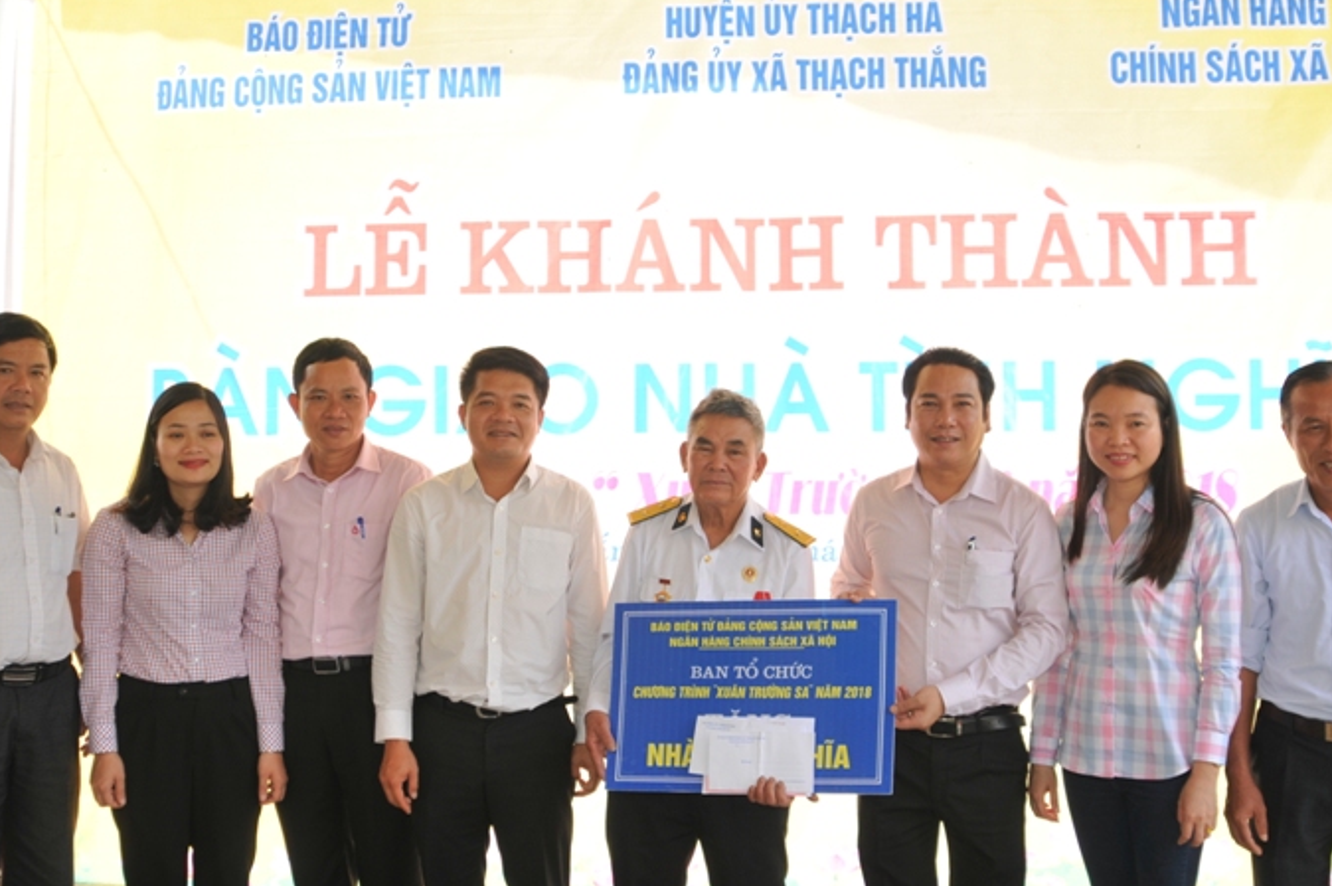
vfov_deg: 32.6
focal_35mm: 41
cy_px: 411
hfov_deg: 47.4
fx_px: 1515
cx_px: 654
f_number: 3.5
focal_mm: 24
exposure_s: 1/250
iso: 200
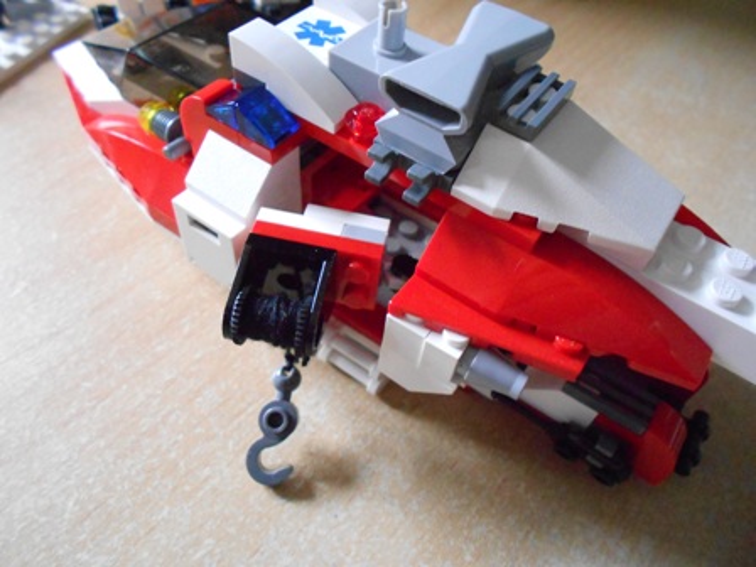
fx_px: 568
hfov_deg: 67.3
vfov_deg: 53.1
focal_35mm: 26
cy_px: 284
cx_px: 378
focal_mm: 4.6
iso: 800
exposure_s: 1/25
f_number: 3.2
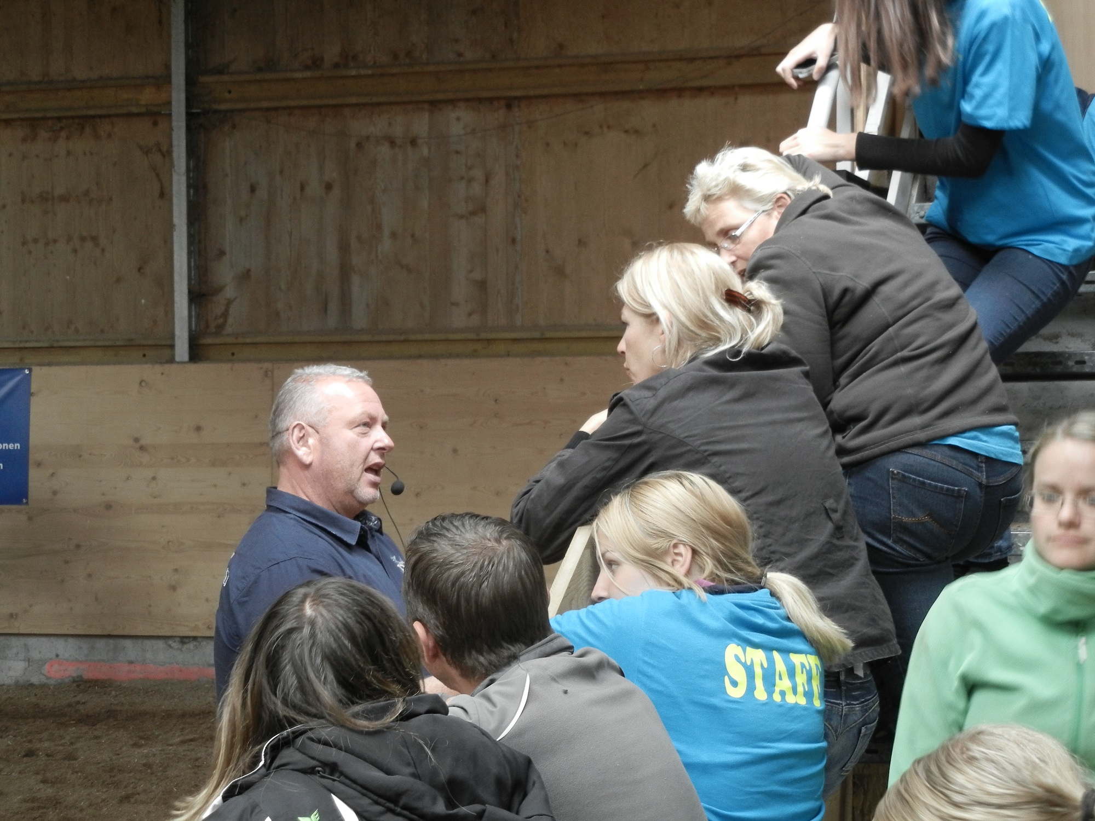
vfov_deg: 16.6
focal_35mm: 89
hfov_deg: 22.0
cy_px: 410
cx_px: 548
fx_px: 2815
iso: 400
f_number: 4.4
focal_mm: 16
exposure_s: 1/33.8
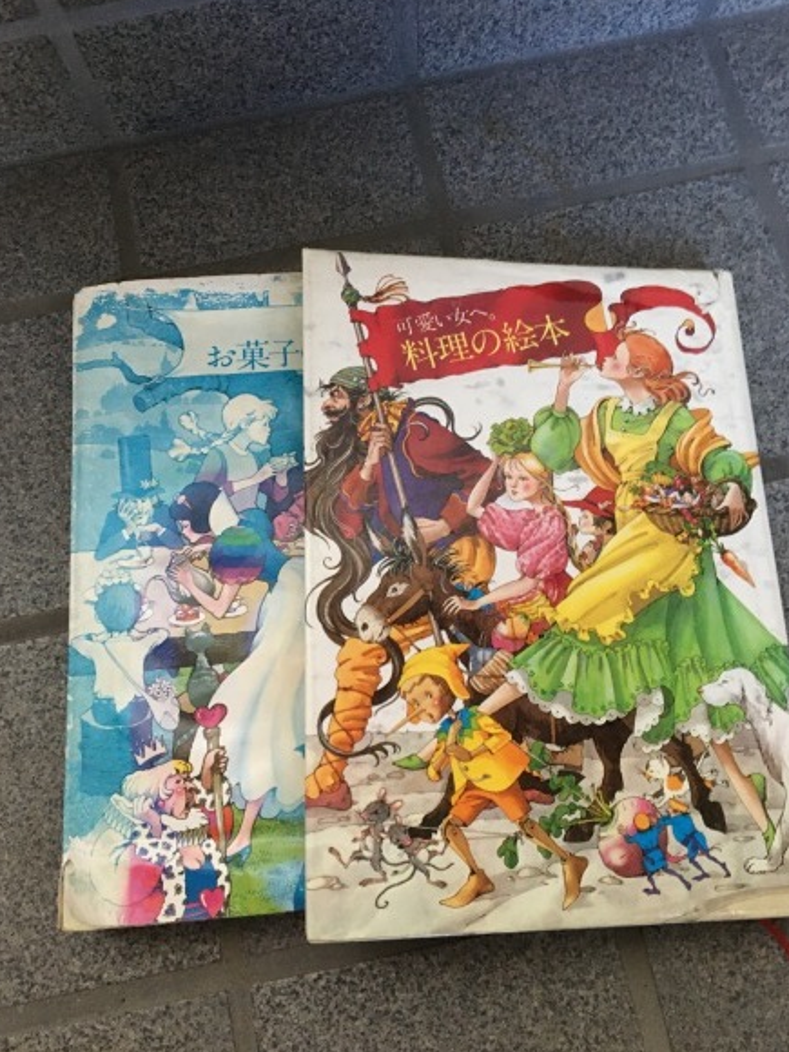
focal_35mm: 30
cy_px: 535
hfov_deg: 46.8
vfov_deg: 60.0
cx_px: 399
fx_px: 912
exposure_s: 1/17
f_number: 2.2
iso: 200
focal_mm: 4.15
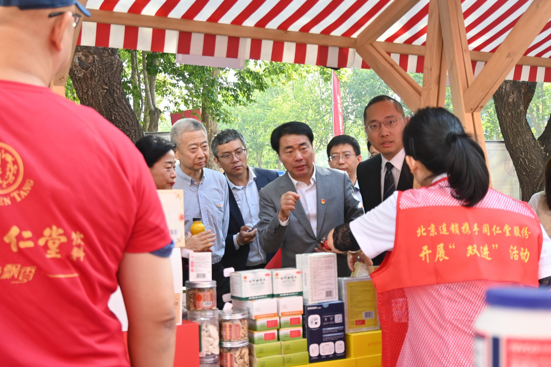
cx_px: 276
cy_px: 184
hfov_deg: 40.0
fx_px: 757
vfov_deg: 27.2
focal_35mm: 50
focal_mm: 33
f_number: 5
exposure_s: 1/250
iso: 500
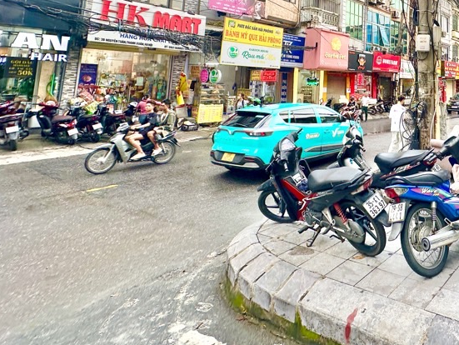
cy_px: 46
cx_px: 407
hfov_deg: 58.3
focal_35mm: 26
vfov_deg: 48.5
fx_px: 345
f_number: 2.2
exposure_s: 1/192
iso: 40
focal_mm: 2.22
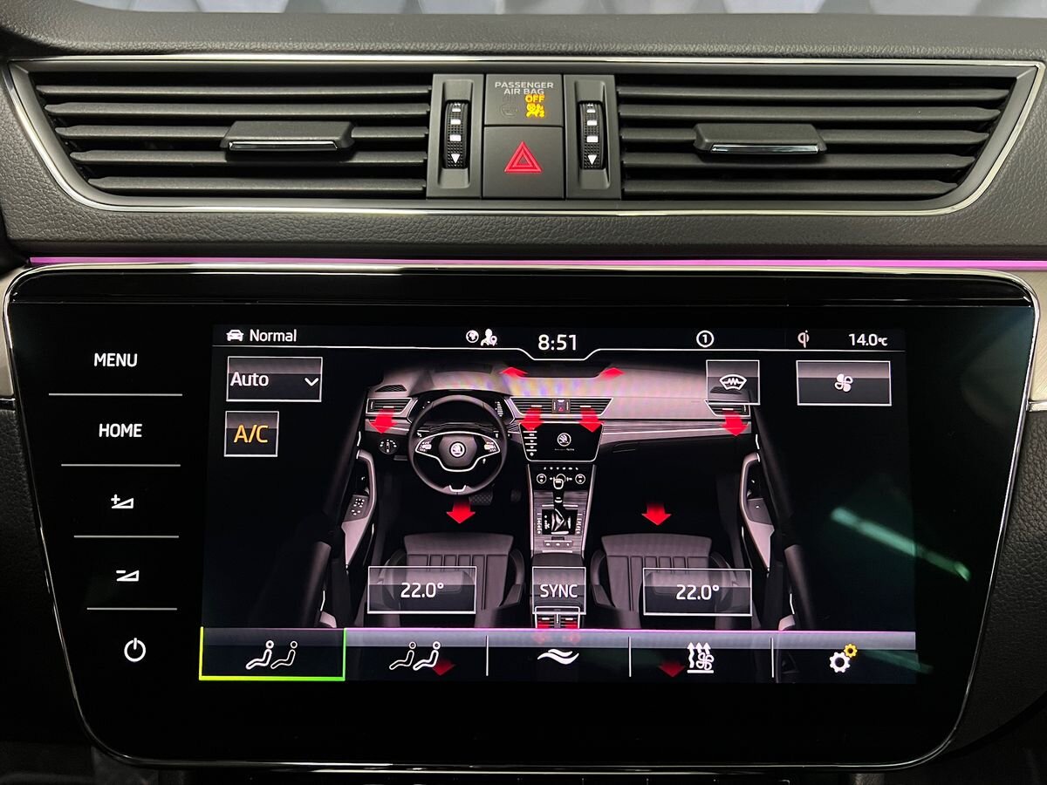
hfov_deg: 67.3
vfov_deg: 53.1
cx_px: 524
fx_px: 786
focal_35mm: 26
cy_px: 392
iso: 500
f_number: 1.5
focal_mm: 5.7
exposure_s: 1/34
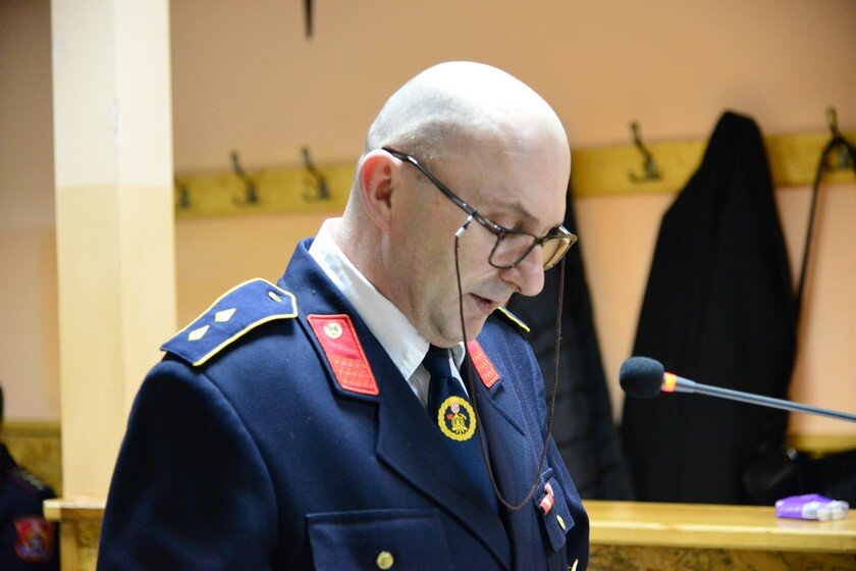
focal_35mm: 78
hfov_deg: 26.0
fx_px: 1855
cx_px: 428
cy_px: 286
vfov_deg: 17.5
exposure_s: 1/60
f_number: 4
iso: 6400
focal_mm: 78
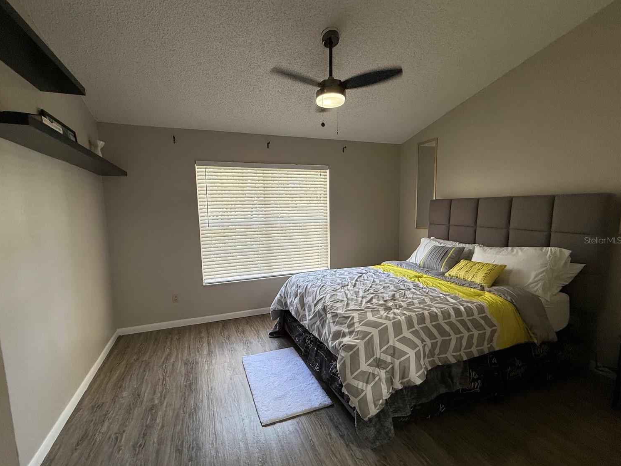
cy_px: 240
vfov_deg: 81.7
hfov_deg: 98.0
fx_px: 269
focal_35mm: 15
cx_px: 291
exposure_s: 1/120
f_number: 2.2
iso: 250
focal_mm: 2.22
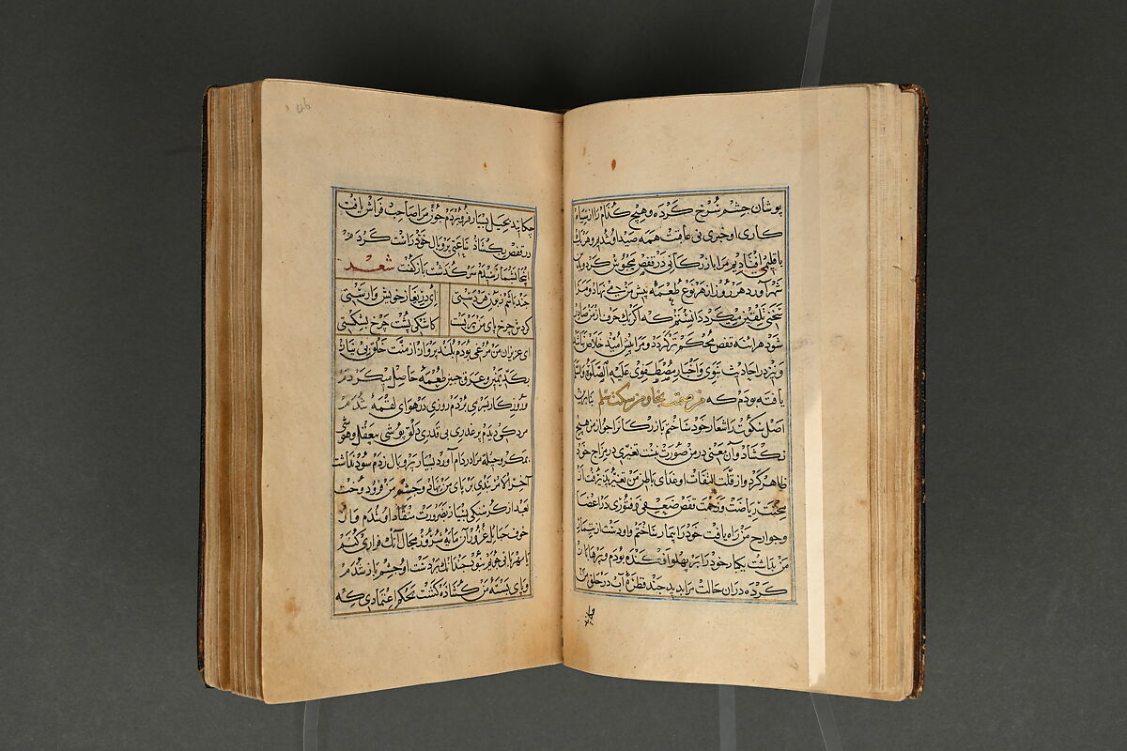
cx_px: 564
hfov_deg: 35.1
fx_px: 1784
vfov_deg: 23.8
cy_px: 376
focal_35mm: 57
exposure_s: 1/30
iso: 250
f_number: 13
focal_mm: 57
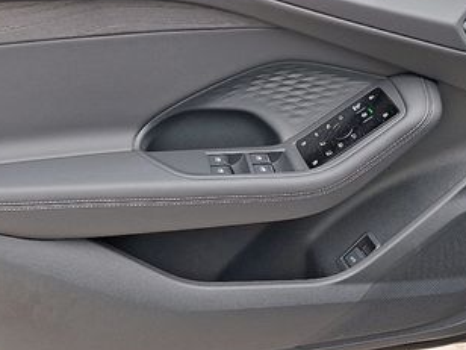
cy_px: 98
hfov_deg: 36.7
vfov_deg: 27.7
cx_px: 271
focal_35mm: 52
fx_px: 700
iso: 27
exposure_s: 1/120
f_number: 1.8
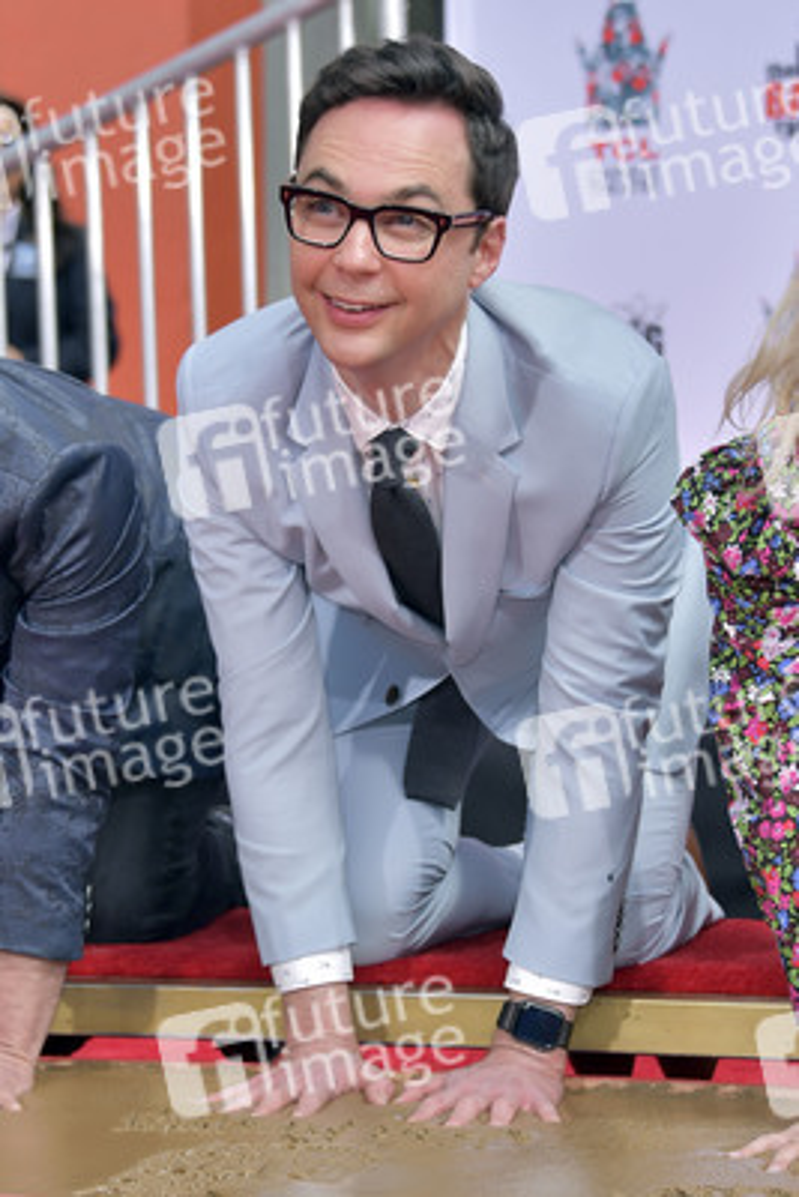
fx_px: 2395
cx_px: 400
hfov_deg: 18.9
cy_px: 598
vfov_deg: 28.1
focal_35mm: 72
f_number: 5
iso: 160
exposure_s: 1/250
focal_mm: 72
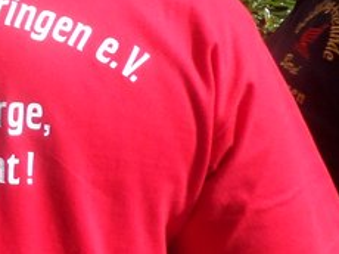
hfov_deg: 15.0
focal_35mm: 107
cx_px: -338
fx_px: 1047
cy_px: -84
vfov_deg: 13.3
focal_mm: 4.3
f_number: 3.1
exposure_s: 1/750
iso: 80
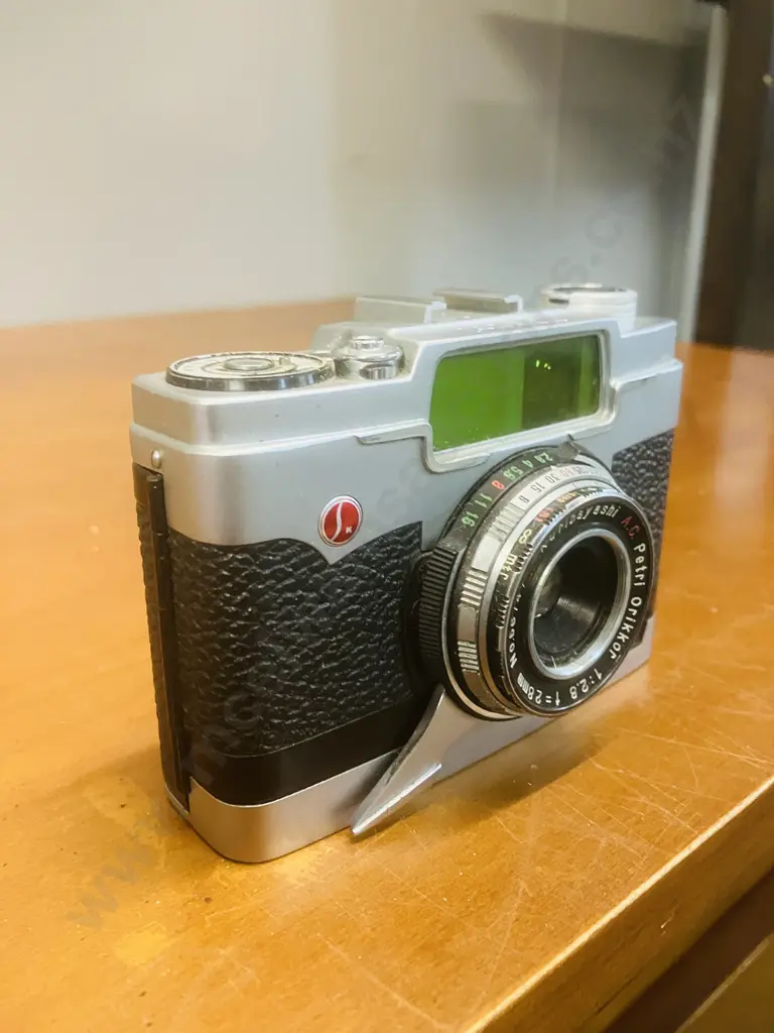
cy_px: 516
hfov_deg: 49.7
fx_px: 835
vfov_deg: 63.4
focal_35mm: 28
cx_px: 387
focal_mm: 3.99
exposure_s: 1/50
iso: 320
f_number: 1.8
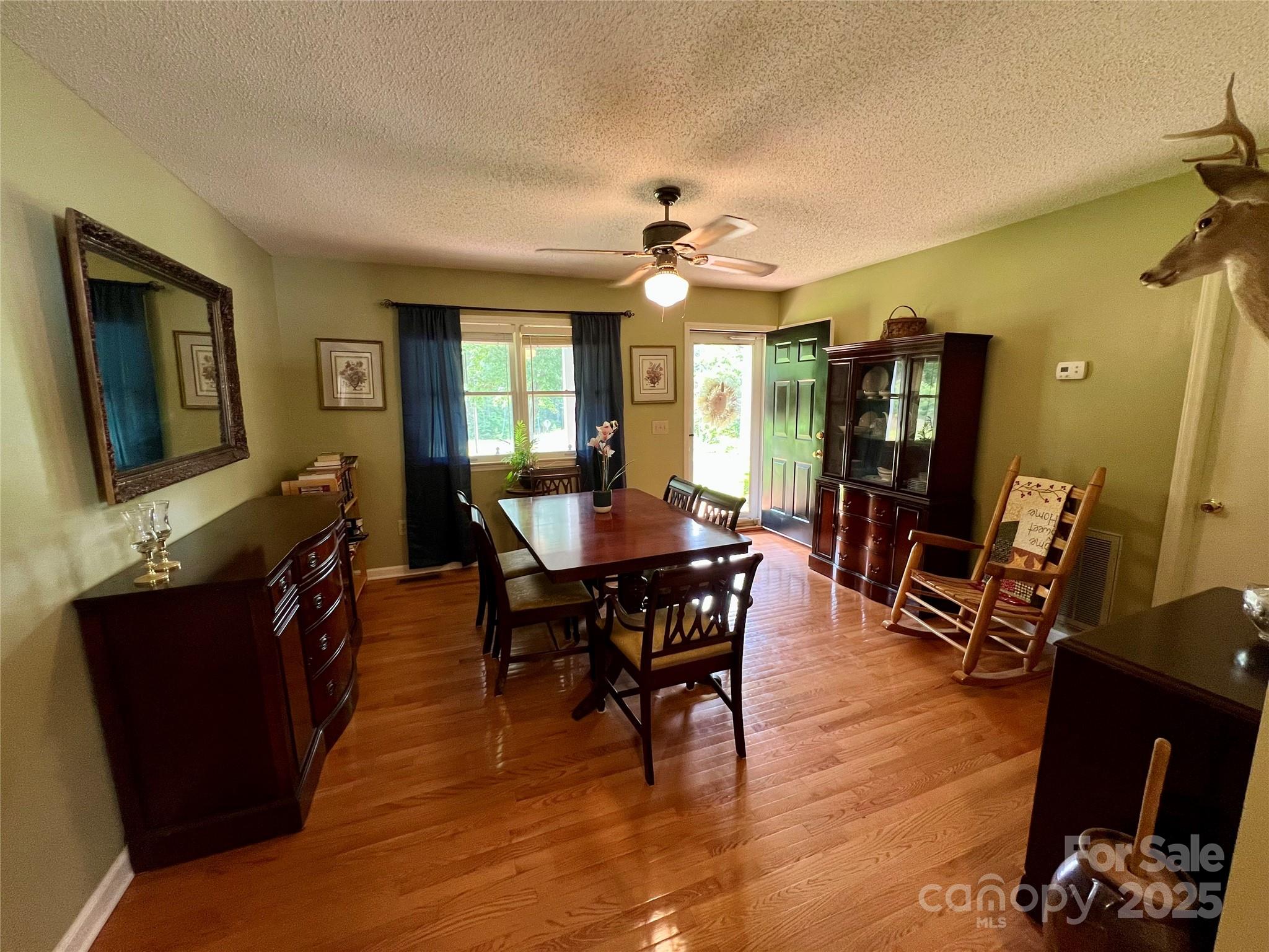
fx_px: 477
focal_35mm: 13
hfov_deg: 106.2
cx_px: 634
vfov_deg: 89.9
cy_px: 476
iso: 200
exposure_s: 1/60
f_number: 1.8
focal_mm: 1.57
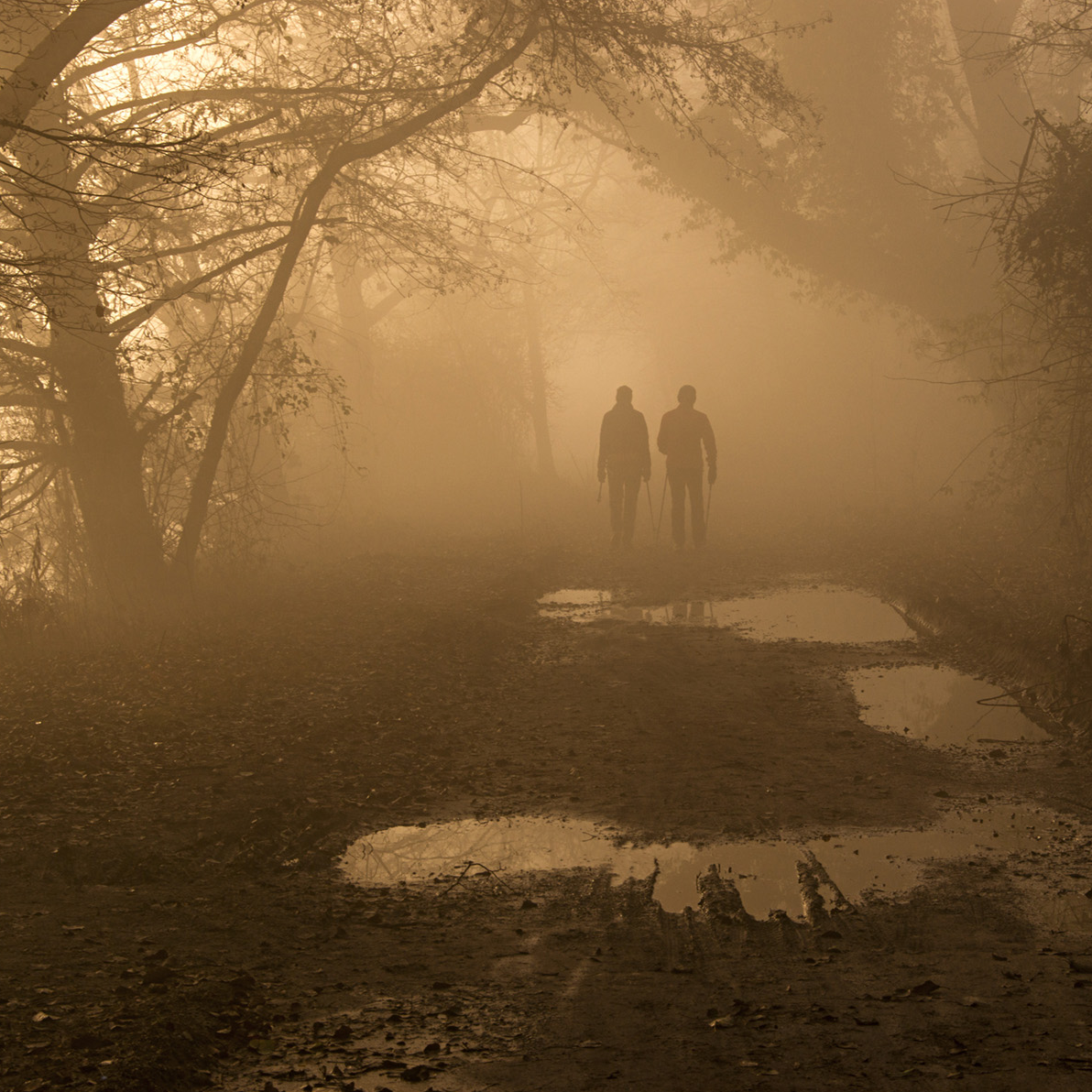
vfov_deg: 20.0
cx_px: 679
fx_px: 3092
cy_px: 549
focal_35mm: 87
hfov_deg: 20.0
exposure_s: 1/125
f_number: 11
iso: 100
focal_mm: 45
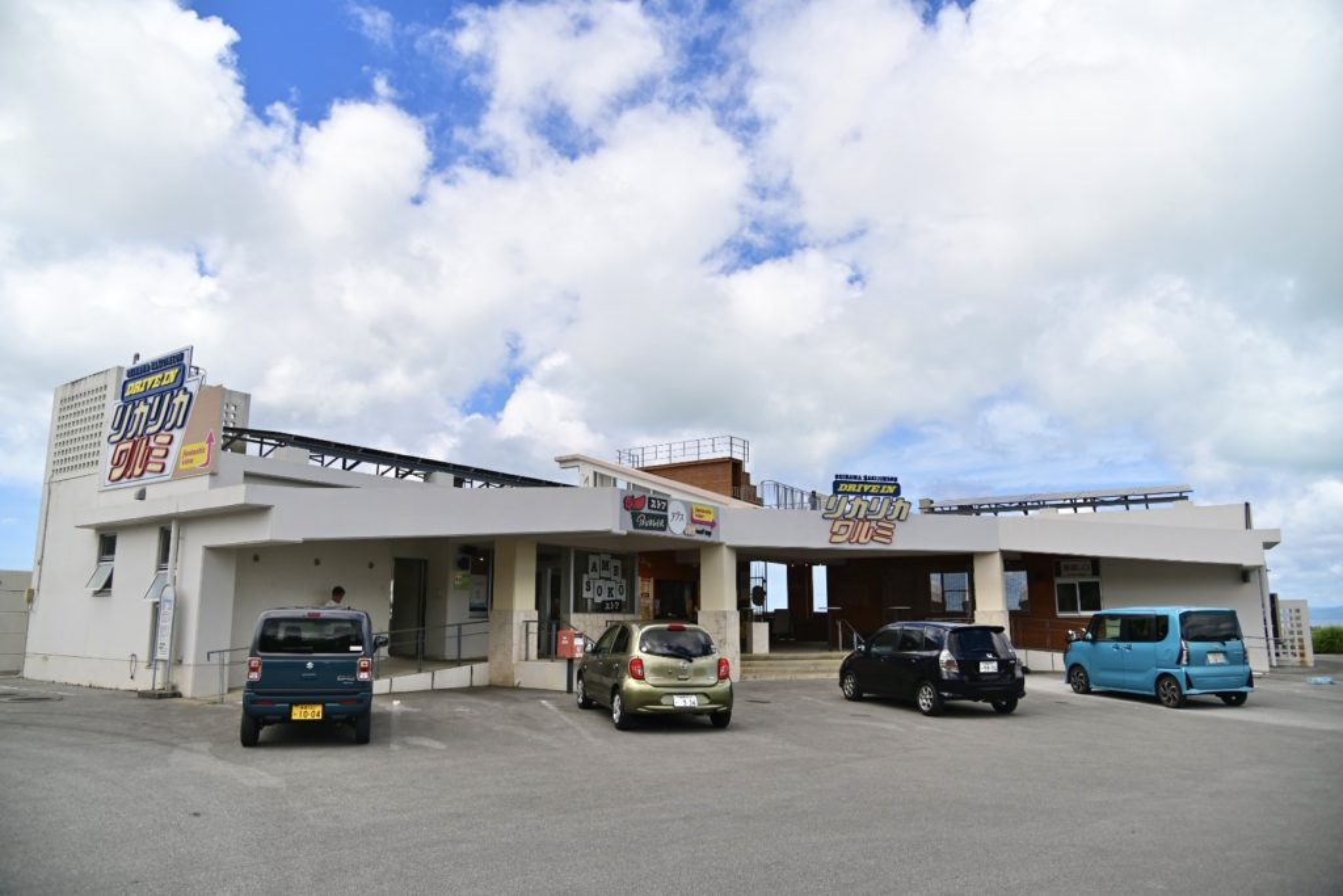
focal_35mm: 24
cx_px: 672
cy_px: 448
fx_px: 895
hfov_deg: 73.7
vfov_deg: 53.1
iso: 100
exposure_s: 1/1250
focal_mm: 24
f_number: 4
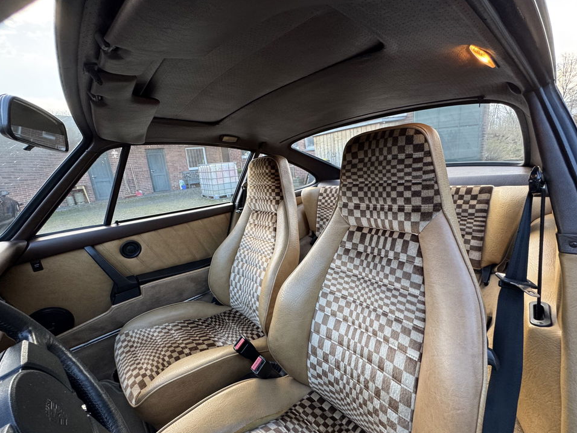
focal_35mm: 15
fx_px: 250
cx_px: 275
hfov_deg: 98.1
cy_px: 224
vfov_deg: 81.7
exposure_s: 1/99
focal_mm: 2.22
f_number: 2.2
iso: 250
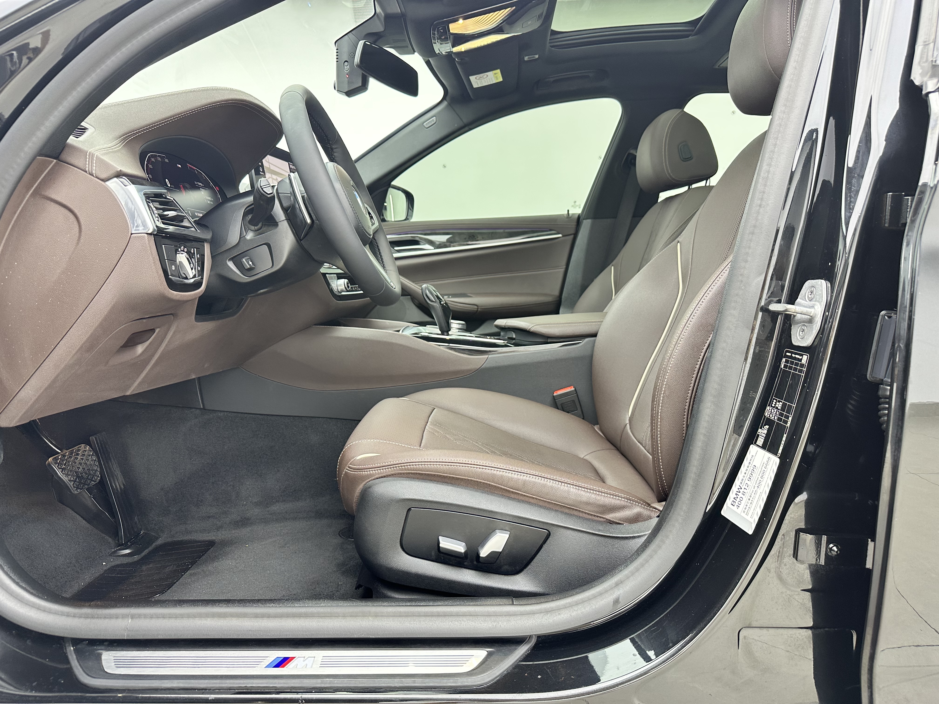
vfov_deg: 56.8
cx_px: 470
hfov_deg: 71.6
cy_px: 352
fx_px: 651
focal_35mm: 24
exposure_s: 1/50
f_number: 1.78
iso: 125
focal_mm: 6.86
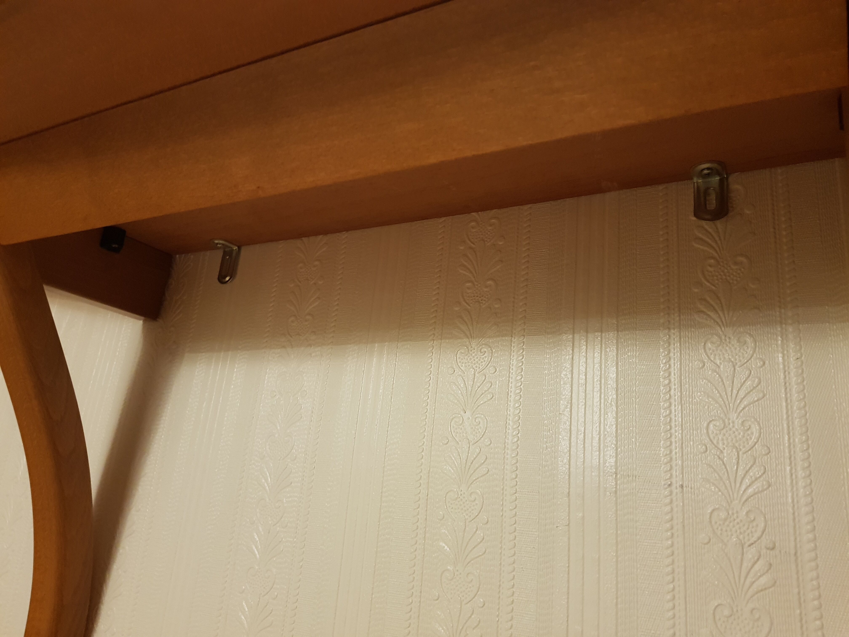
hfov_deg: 67.3
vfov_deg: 53.1
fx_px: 638
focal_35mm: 26
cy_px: 318
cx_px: 424
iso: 200
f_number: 1.7
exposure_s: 1/10
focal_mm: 4.2
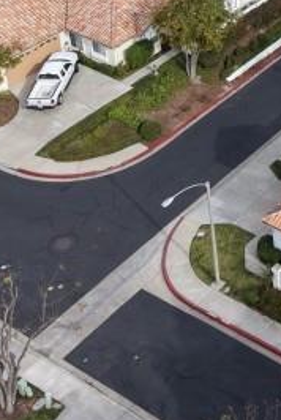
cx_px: 489
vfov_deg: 19.6
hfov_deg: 13.1
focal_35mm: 96
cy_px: -126
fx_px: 1121
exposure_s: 1/3200
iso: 200
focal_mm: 8.67
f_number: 1.8
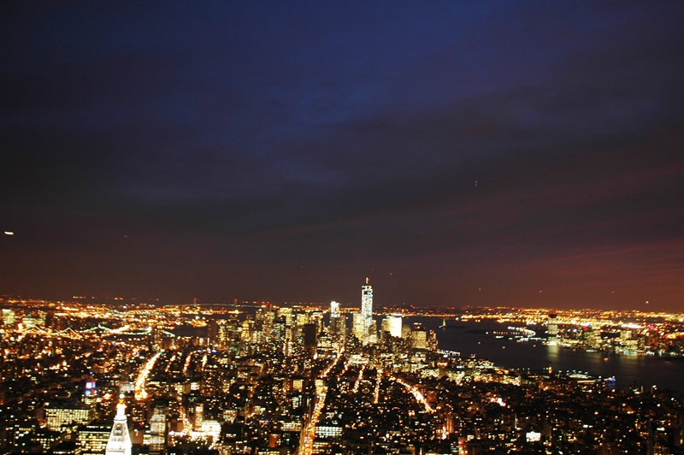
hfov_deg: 57.3
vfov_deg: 39.9
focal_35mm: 33
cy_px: 228
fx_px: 626
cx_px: 342
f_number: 3.8
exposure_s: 1.6
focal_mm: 22
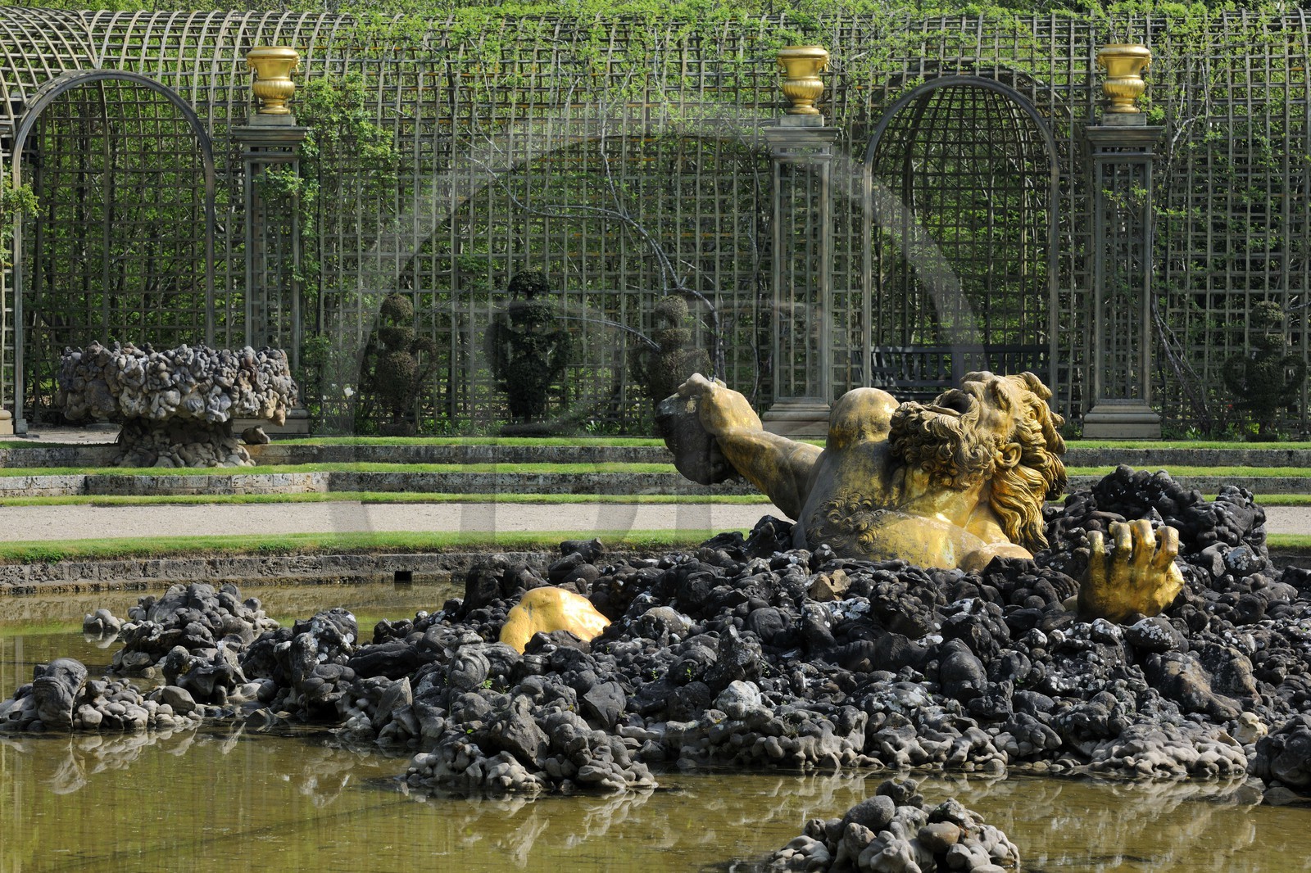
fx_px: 4369
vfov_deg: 11.4
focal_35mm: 120
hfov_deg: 17.1
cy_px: 436
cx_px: 656
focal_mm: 120
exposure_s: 1/160
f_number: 9
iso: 200
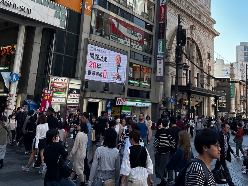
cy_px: 56
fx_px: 251
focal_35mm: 35
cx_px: 132
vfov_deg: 40.0
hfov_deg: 52.6
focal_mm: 6.86
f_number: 1.78
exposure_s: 1/1272
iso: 100
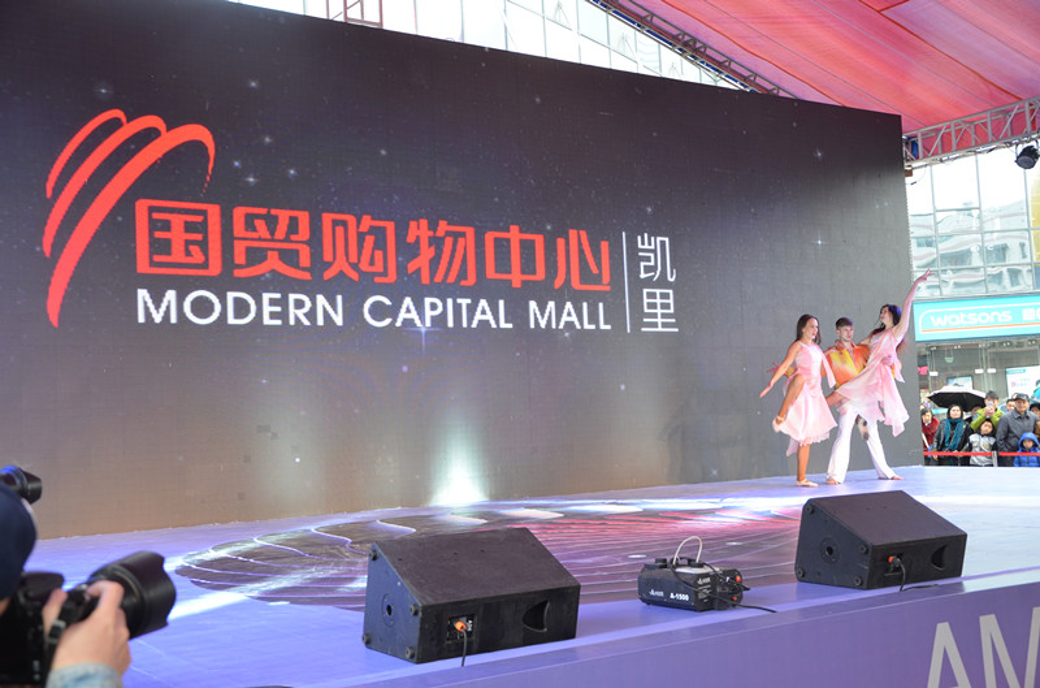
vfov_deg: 31.7
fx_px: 1210
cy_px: 344
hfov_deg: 46.5
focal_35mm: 42
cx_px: 520
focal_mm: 28
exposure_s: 1/80
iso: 400
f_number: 4.5
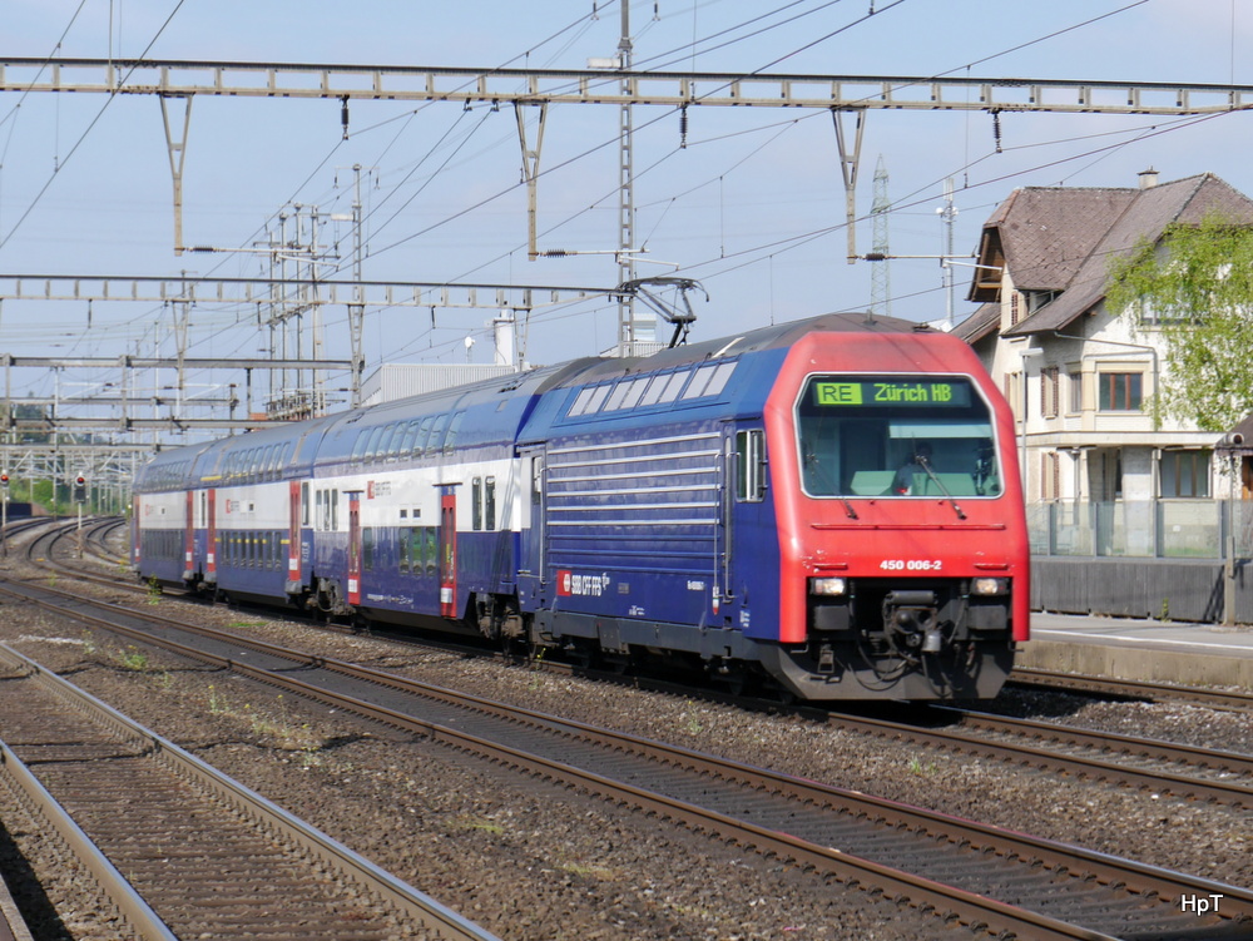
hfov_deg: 23.3
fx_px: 3042
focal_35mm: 84
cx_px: 626
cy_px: 470
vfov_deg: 17.6
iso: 160
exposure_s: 1/320
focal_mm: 42
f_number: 8
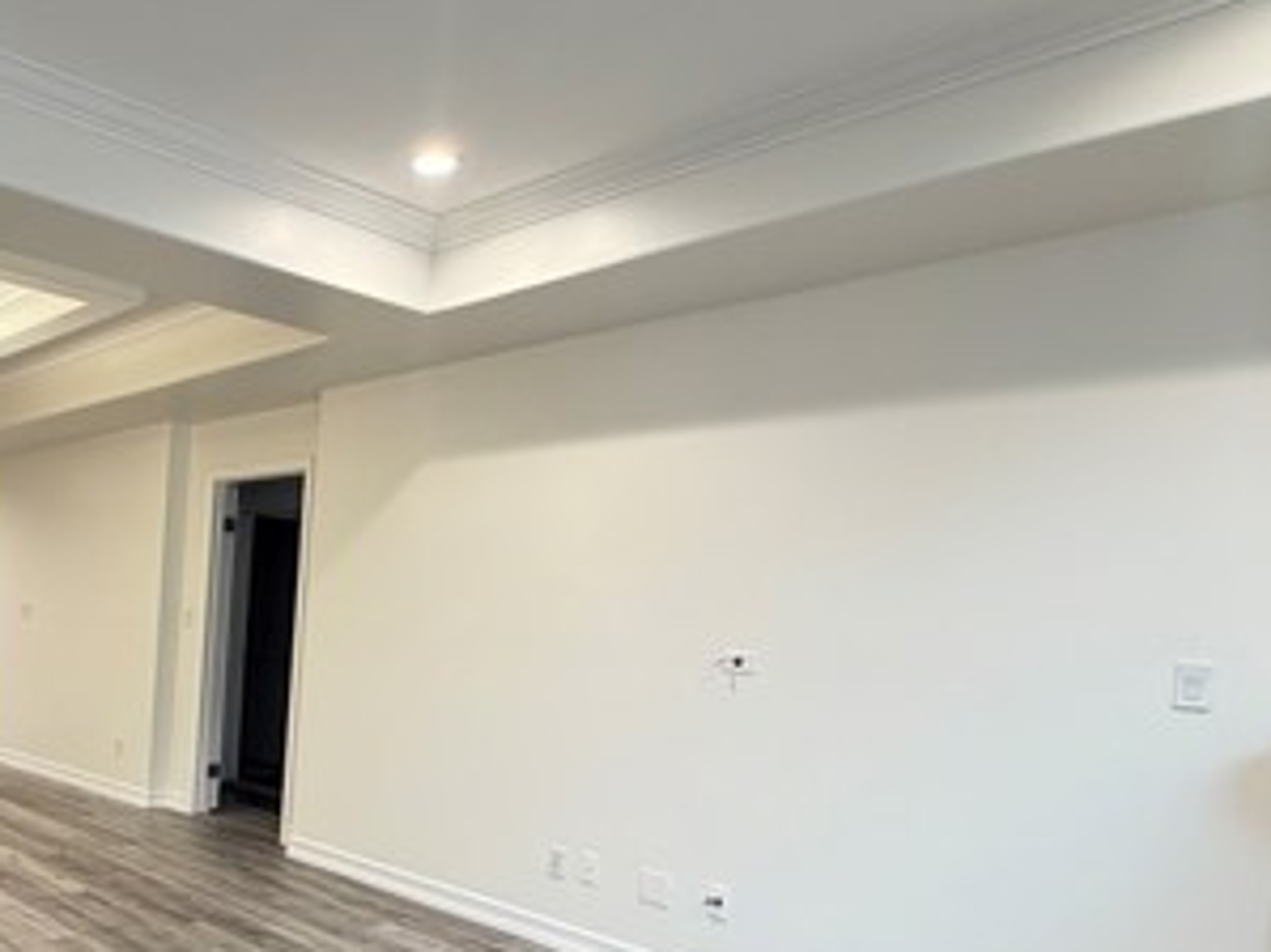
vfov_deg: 45.7
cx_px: 225
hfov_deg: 55.1
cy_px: 667
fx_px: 1101
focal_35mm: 30
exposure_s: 1/60
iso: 160
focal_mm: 2.22
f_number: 2.2
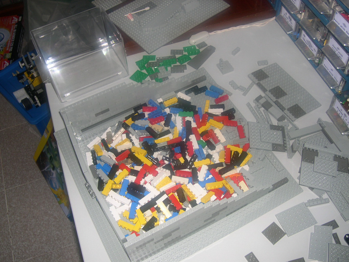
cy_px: 131
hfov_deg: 49.0
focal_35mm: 38
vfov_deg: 37.7
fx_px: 383
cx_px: 174
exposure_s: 1/60
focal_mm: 8
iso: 100
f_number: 2.8
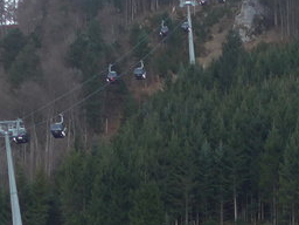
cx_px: 307
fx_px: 1175
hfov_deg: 14.3
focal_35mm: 136
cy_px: 468
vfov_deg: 10.0
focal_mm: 6
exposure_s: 1/100
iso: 80
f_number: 2
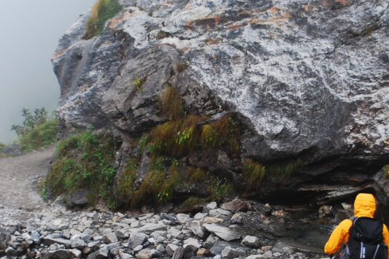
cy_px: 205
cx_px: 169
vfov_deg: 18.0
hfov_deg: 27.0
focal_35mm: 75
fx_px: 810
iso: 100
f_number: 5
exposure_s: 1/100
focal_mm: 26
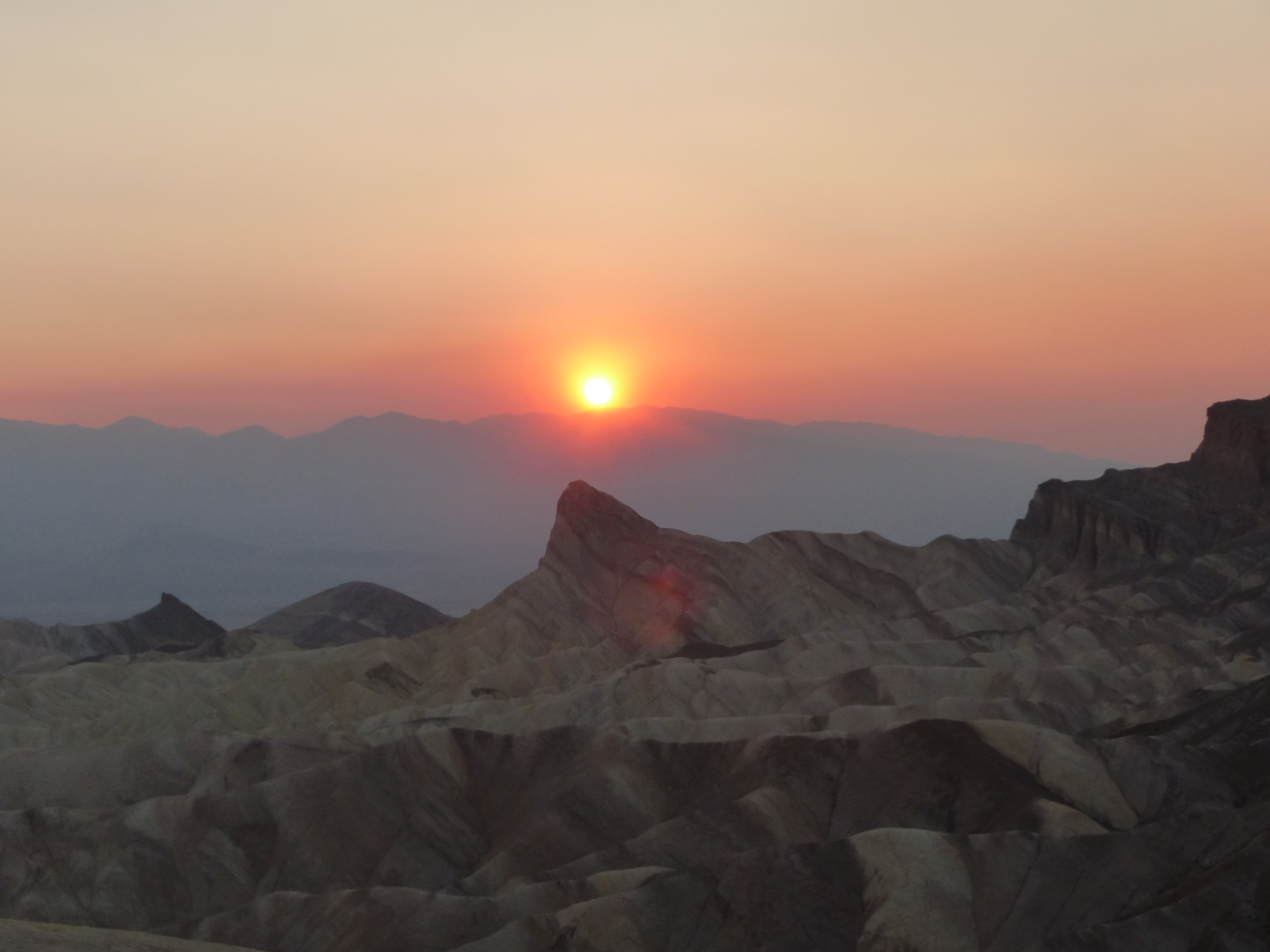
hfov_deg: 35.5
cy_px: 476
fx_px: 1981
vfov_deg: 27.0
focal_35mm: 54
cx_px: 635
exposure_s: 1/500
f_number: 4
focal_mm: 9.8
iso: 160
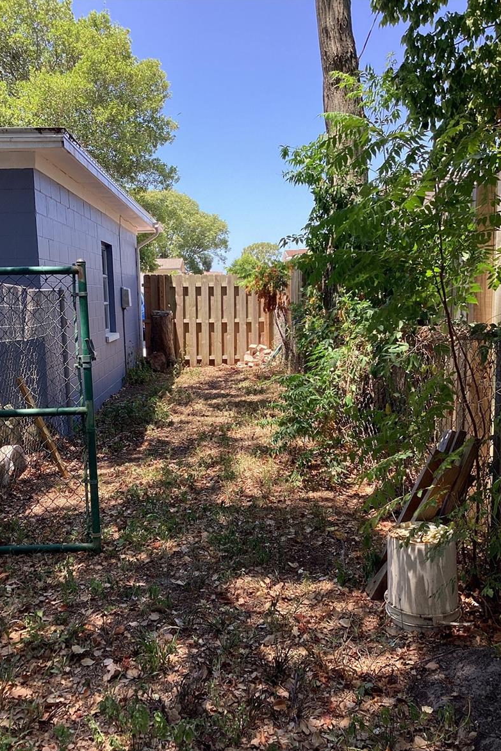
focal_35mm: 33
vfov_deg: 57.2
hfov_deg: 40.0
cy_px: 383
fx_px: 688
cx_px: 236
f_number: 2.4
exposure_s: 1/235
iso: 25
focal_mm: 3.3
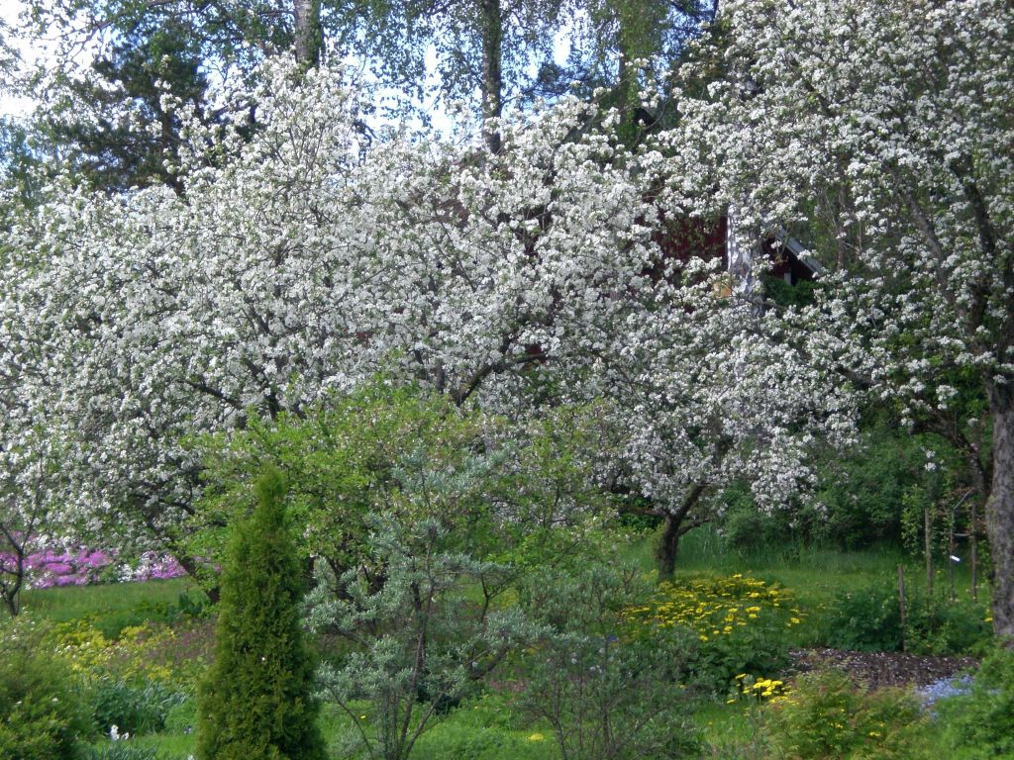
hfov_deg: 17.3
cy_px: 380
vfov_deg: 13.0
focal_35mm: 114
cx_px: 507
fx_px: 3339
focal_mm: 18.9
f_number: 5.9
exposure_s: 1/160
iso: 100
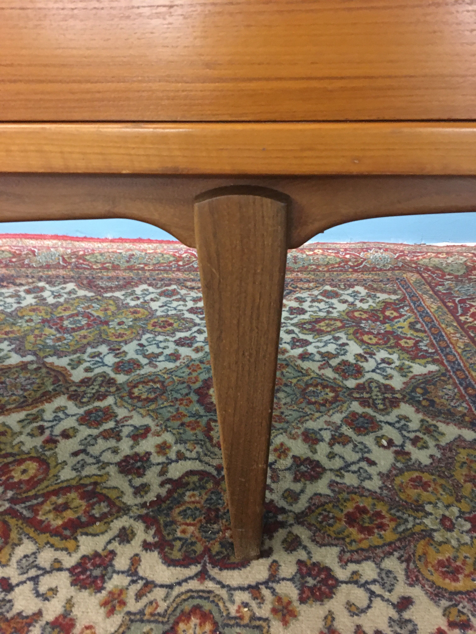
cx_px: 238
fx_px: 532
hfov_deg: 48.2
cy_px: 317
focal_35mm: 29
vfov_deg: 61.7
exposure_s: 1/17
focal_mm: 4.15
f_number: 2.2
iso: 500
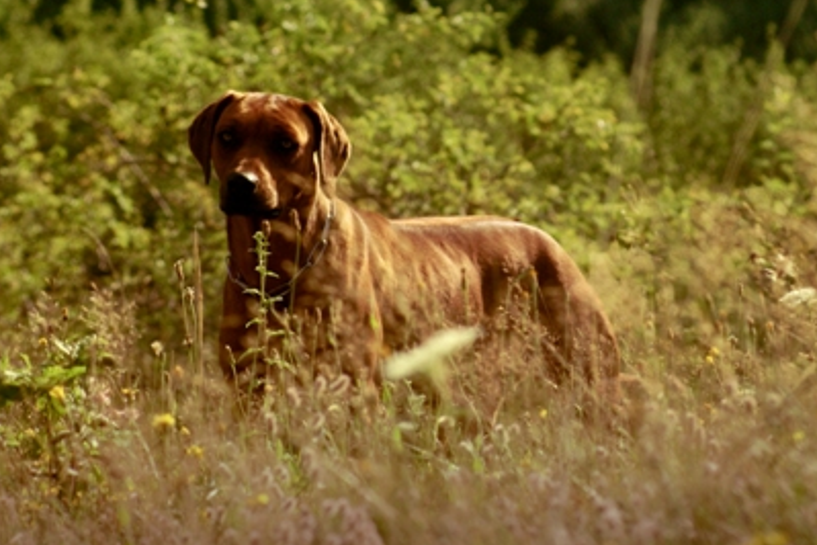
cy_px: 205
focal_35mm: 238
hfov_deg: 8.6
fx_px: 5401
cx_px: 485
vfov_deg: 5.8
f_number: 7.1
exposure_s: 1/250
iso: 400
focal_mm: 110
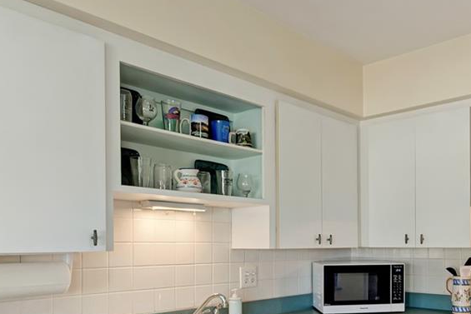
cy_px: 238
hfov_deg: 54.4
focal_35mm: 34
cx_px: 323
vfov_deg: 37.9
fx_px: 445
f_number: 9
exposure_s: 1/4
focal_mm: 12
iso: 200
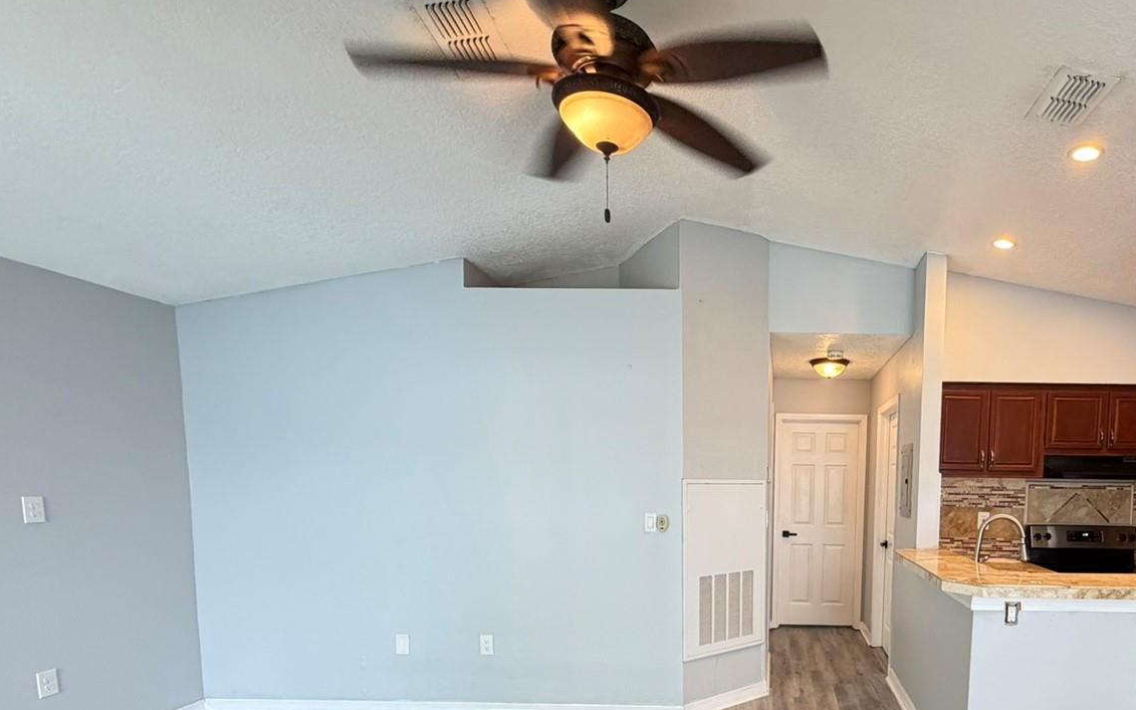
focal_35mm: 21
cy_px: 540
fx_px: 650
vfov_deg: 54.4
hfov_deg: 79.0
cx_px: 776
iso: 400
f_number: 2.2
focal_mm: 2.22
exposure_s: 1/60
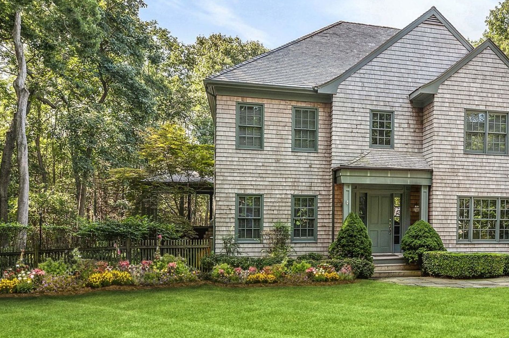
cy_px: 203
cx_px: 413
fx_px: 537
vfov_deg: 34.9
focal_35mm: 38
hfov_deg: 47.7
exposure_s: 1/15
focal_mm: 22
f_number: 11
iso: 200
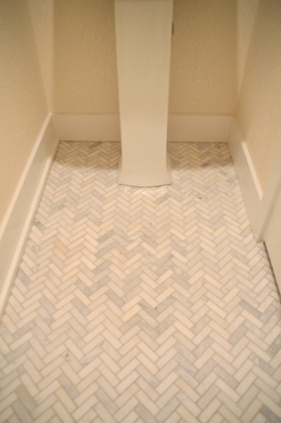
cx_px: 140
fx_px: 317
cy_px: 212
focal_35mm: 27
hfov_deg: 47.9
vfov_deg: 67.4
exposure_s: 1/30
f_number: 3.5
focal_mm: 18
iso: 560
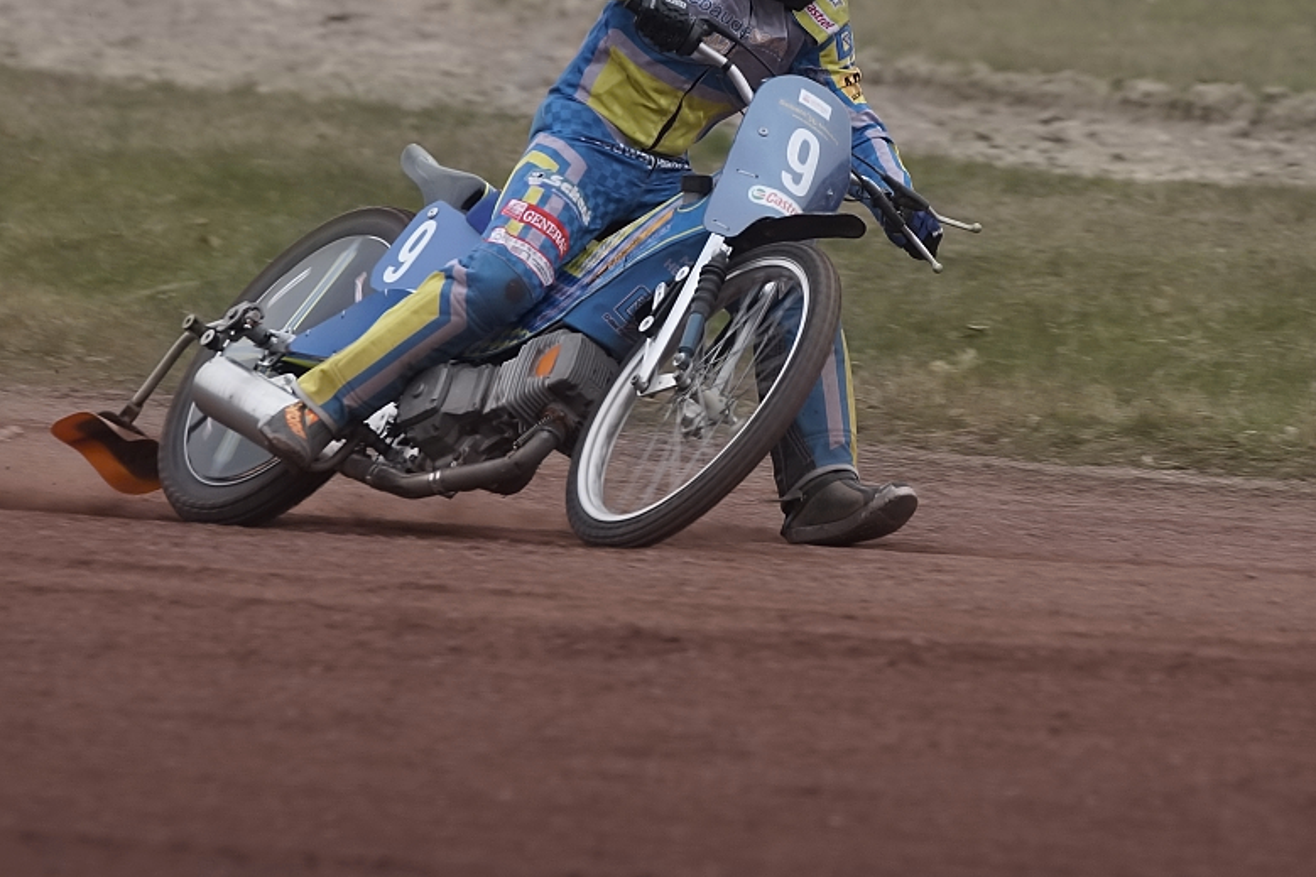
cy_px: 204
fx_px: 25326
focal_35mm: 693
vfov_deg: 2.0
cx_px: 728
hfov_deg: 3.0
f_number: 5.6
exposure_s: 1/640
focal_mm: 300
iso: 200
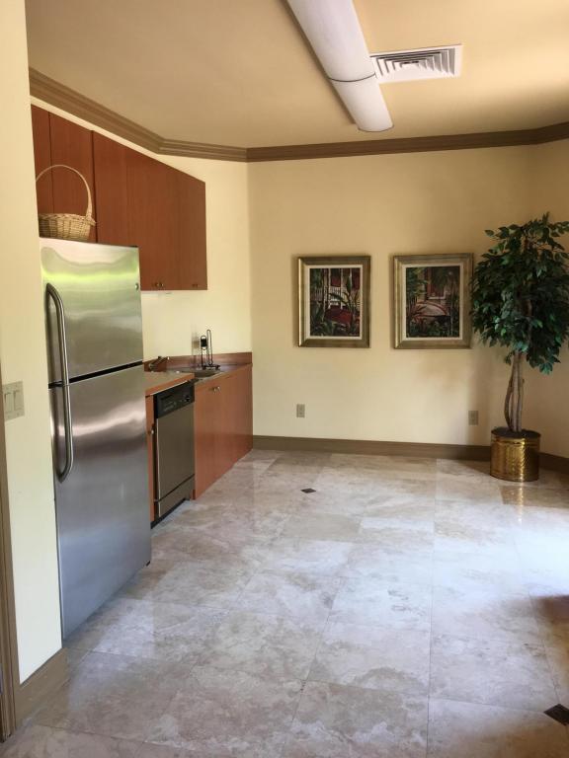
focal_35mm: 29
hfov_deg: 48.2
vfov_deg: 61.7
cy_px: 379
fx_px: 636
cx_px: 284
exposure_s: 1/30
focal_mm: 4.15
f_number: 2.2
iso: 40
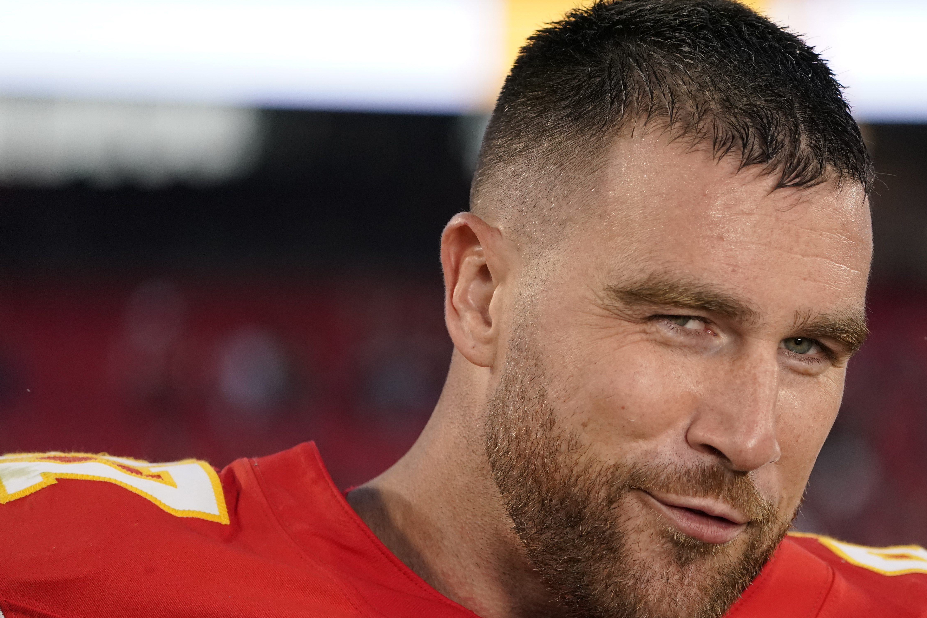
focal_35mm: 267
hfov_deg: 7.7
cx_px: 611
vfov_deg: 5.1
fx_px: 6875
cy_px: 404
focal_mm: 200
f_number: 5.6
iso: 4000
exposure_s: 1/1600
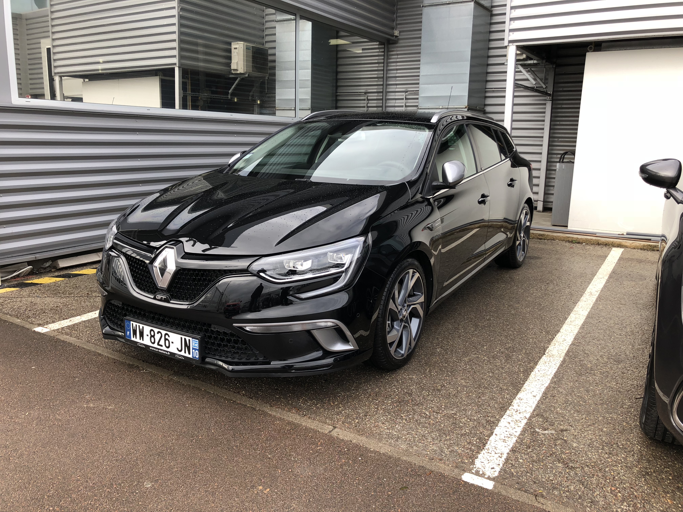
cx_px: 342
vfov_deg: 49.7
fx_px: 552
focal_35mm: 28
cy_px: 256
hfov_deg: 63.4
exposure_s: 1/170
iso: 20
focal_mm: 3.99
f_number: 1.8
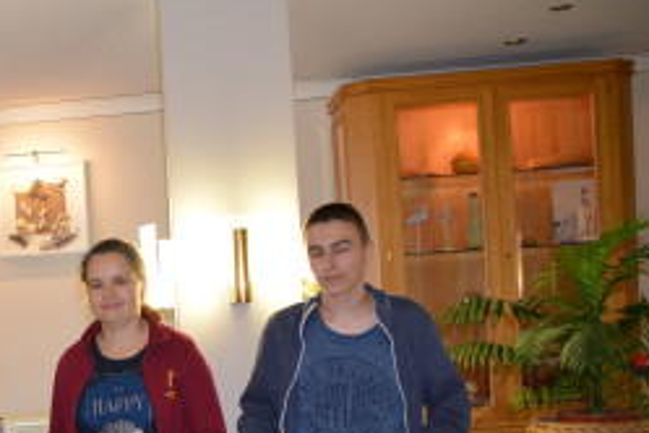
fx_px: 1172
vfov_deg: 20.3
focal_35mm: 65
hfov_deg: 27.5
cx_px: -117
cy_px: 428
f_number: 3.5
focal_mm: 18
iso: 1250
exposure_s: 1/60
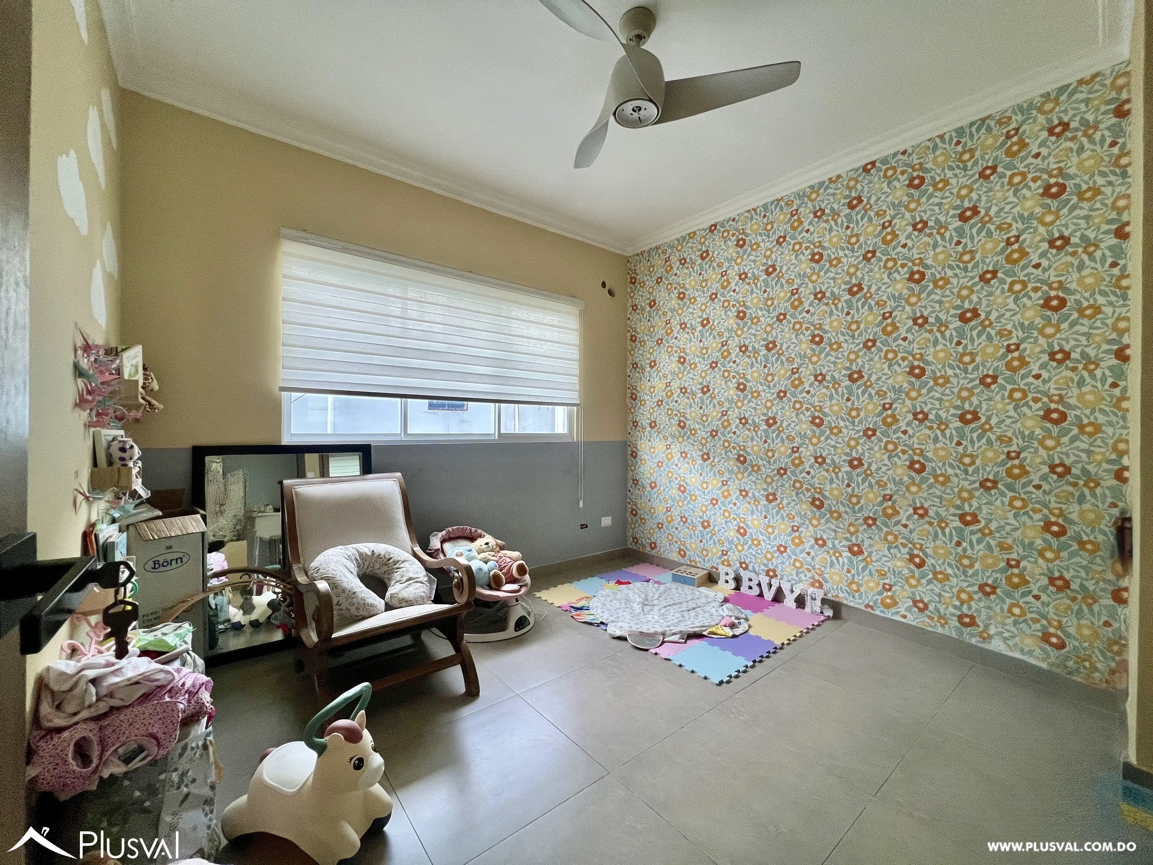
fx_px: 433
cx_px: 576
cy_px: 432
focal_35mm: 13
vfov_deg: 89.9
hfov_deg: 106.2
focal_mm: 1.57
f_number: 1.8
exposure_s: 1/120
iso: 125
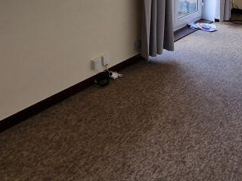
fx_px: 300
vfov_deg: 30.8
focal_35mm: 43
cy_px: -6
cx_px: 173
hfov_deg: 42.9
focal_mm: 2.2
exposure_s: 1/120
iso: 100
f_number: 2.2
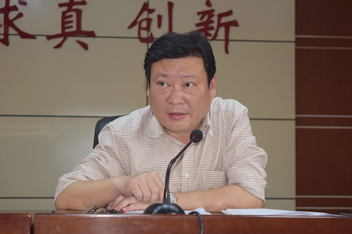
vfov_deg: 18.9
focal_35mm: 72
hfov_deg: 28.1
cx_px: 176
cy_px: 117
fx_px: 704
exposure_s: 1/80
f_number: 5.3
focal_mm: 48
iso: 800
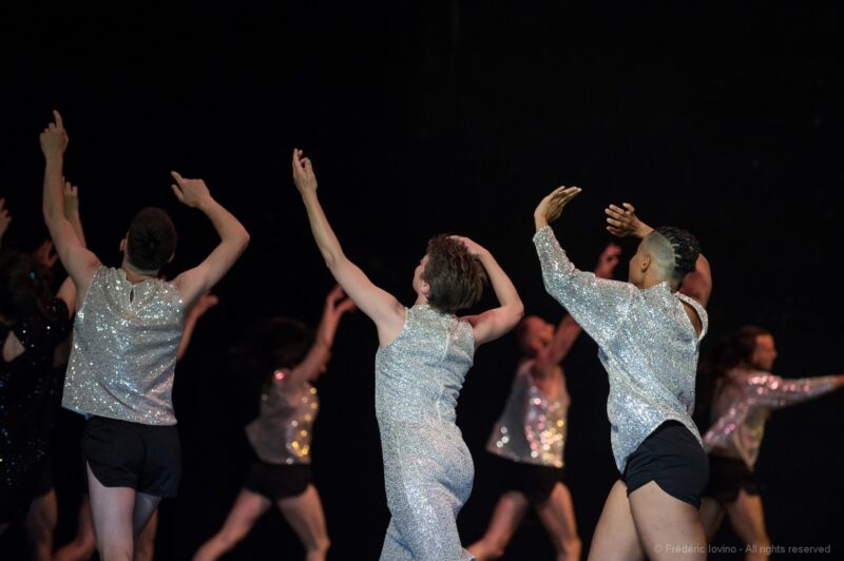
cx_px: 422
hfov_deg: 13.7
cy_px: 280
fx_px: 3514
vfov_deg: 9.1
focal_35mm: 150
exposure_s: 1/640
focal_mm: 150
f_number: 2.8
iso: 5000
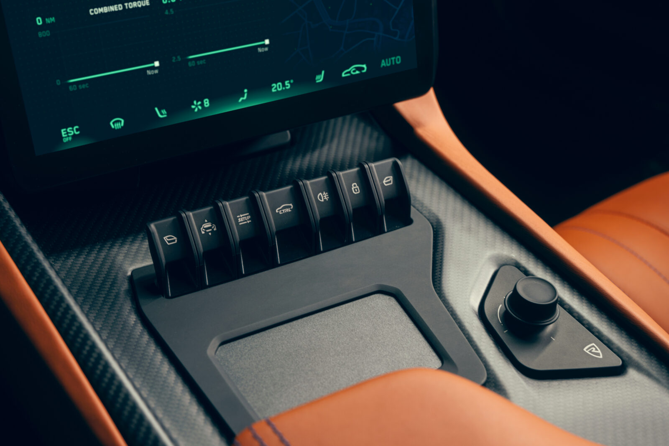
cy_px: 223
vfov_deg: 27.0
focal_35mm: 50
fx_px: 929
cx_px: 334
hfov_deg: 39.6
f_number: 5.6
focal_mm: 50
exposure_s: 1/5
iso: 125
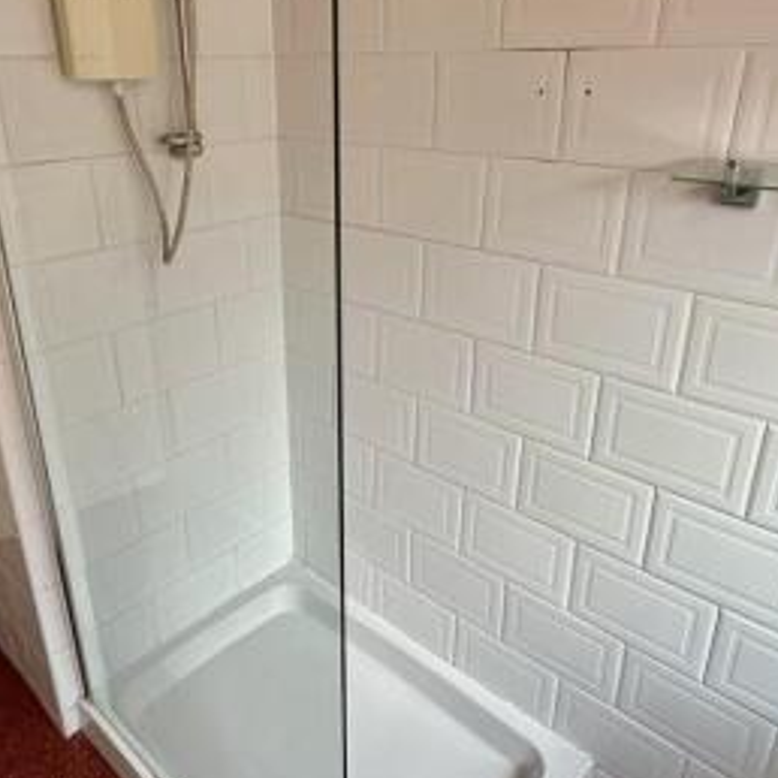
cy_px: 348
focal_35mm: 28
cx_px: 345
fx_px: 712
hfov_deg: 57.2
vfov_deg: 57.2
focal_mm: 2.22
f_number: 2.2
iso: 160
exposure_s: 1/100
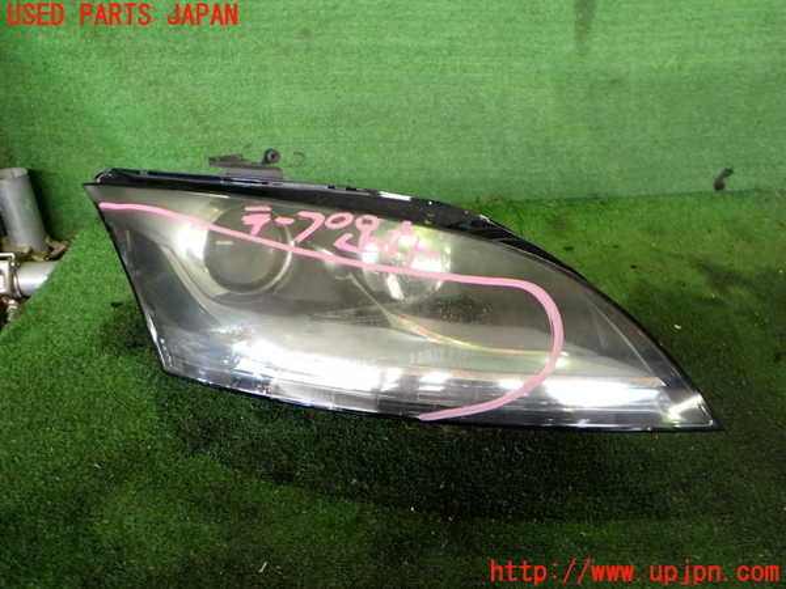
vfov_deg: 46.8
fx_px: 681
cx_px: 393
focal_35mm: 30
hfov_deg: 60.0
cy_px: 294
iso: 200
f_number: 2.3
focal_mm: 5.4
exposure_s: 1/30
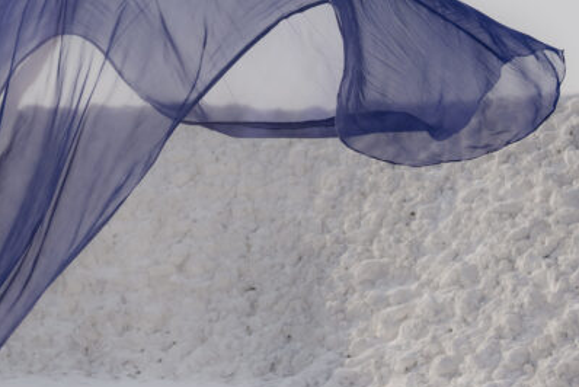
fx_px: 1449
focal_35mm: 90
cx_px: -60
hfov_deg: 21.4
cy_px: 194
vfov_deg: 15.2
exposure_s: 1/2000
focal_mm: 35
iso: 200
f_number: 4
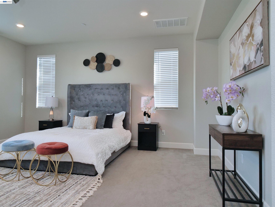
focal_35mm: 24
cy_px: 104
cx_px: 138
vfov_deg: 56.8
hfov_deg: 71.6
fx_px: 191
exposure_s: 1/160
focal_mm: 12
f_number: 5.6
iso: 800
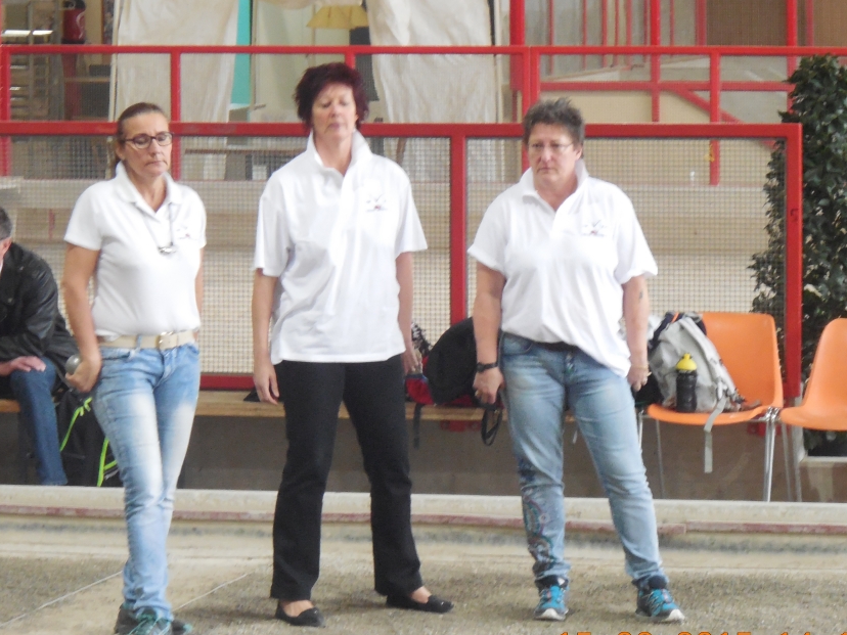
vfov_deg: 7.7
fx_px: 4722
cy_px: 327
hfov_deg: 10.2
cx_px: 392
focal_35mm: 193
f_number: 6.5
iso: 800
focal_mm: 27.6
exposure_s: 1/20
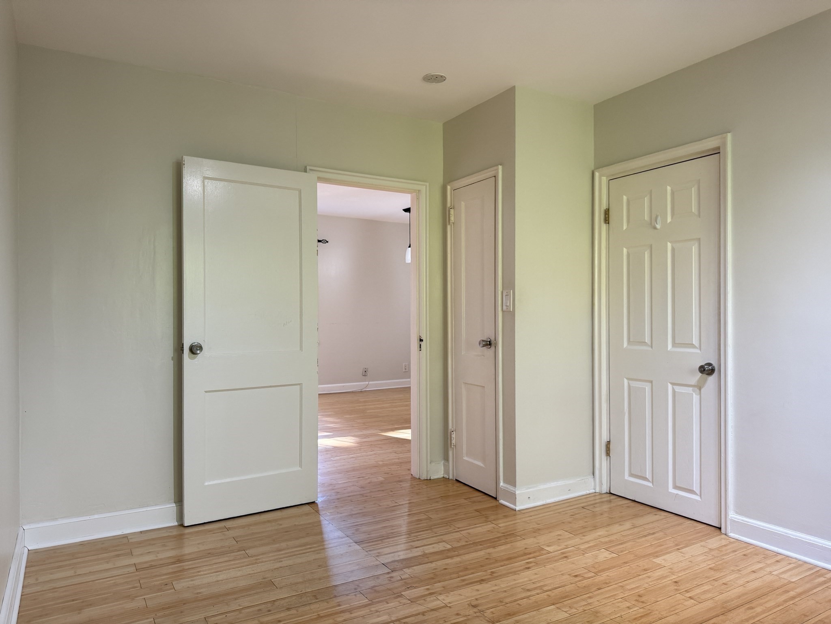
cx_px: 416
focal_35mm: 24
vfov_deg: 56.8
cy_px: 312
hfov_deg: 71.6
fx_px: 576
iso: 160
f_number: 1.78
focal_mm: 6.76
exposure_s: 1/120
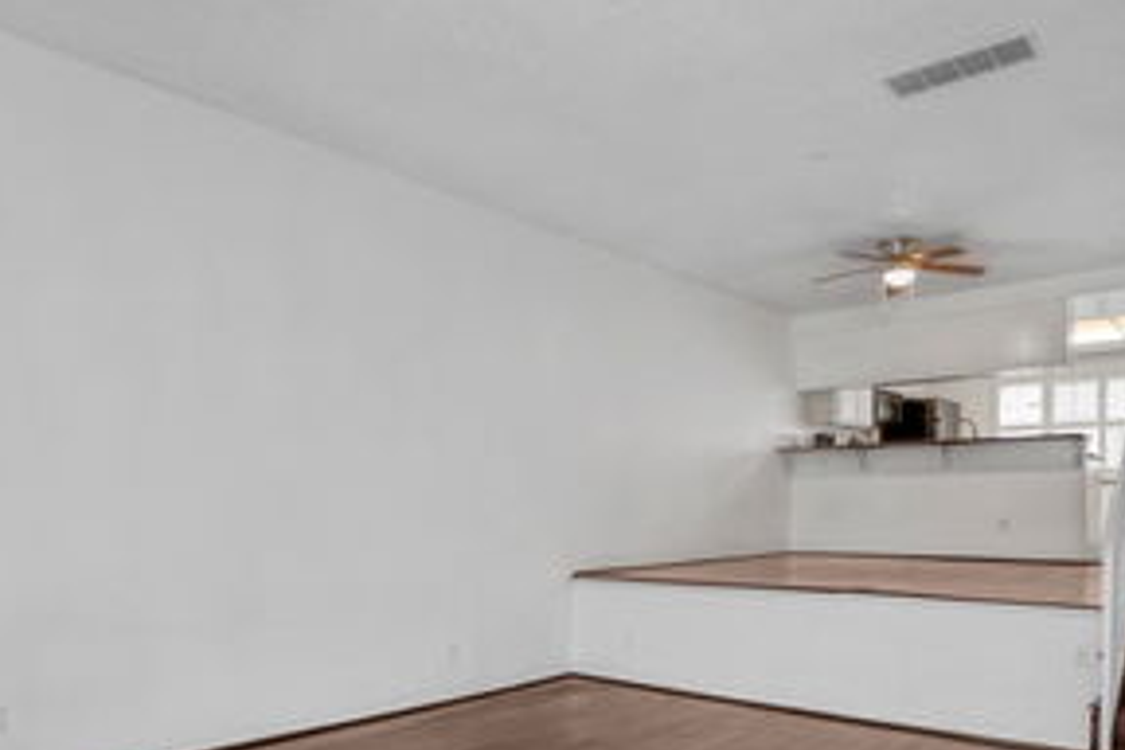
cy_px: 488
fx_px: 781
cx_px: 641
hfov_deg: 71.2
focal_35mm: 25
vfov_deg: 50.5
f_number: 4
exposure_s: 1/30
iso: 3200
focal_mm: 10
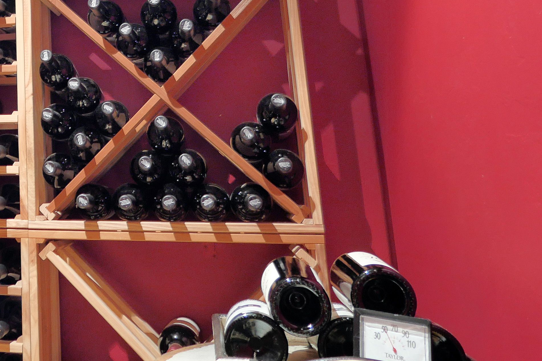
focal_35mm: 49
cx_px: -45
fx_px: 738
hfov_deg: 35.0
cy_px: -19
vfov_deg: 25.8
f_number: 1.7
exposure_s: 1/1.6
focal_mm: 9
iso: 800
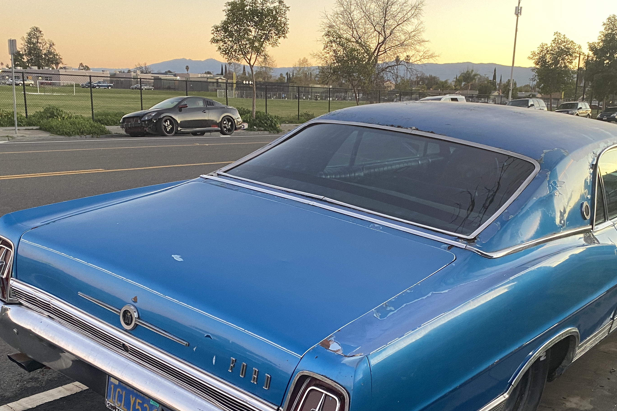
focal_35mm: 40
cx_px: 340
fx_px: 685
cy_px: 289
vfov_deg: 33.0
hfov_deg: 48.4
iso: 125
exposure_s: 1/62
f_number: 1.8
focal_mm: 4.25
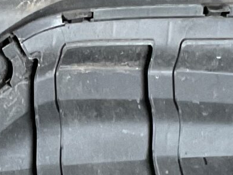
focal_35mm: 188
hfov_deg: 10.4
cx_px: -32
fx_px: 1265
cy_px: 193
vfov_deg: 7.8
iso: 160
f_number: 1.8
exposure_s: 1/50
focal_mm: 3
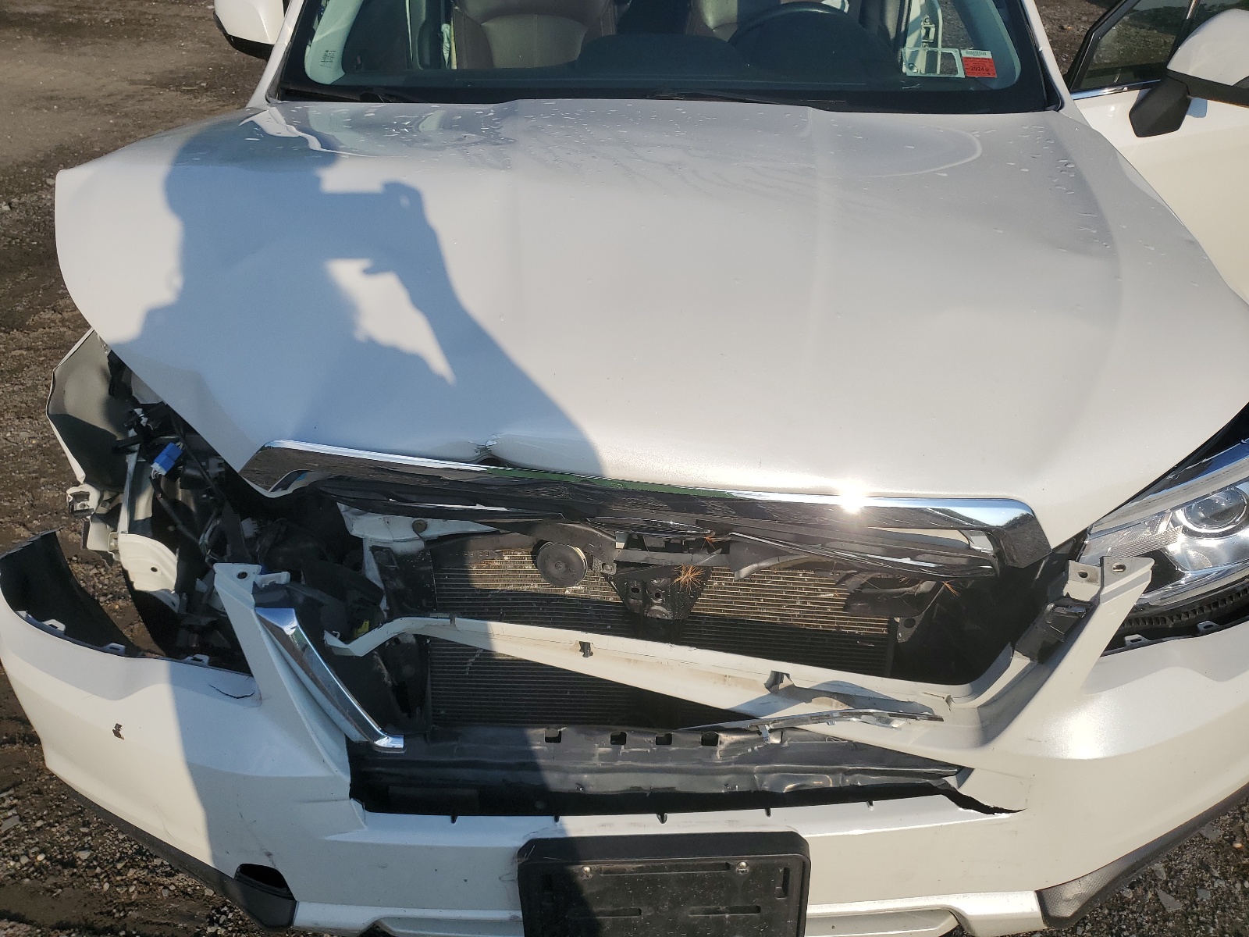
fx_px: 938
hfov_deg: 67.3
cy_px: 468
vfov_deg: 53.1
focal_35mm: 26
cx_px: 624
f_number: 1.5
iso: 50
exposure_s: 1/5000
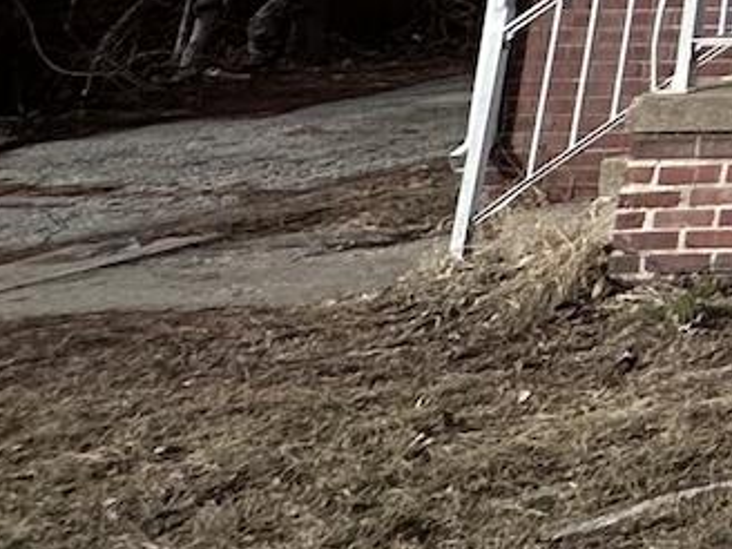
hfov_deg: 11.6
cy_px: -545
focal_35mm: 86
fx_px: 1819
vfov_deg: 14.3
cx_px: 2178
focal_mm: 2.22
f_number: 2.2
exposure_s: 1/1304
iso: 40
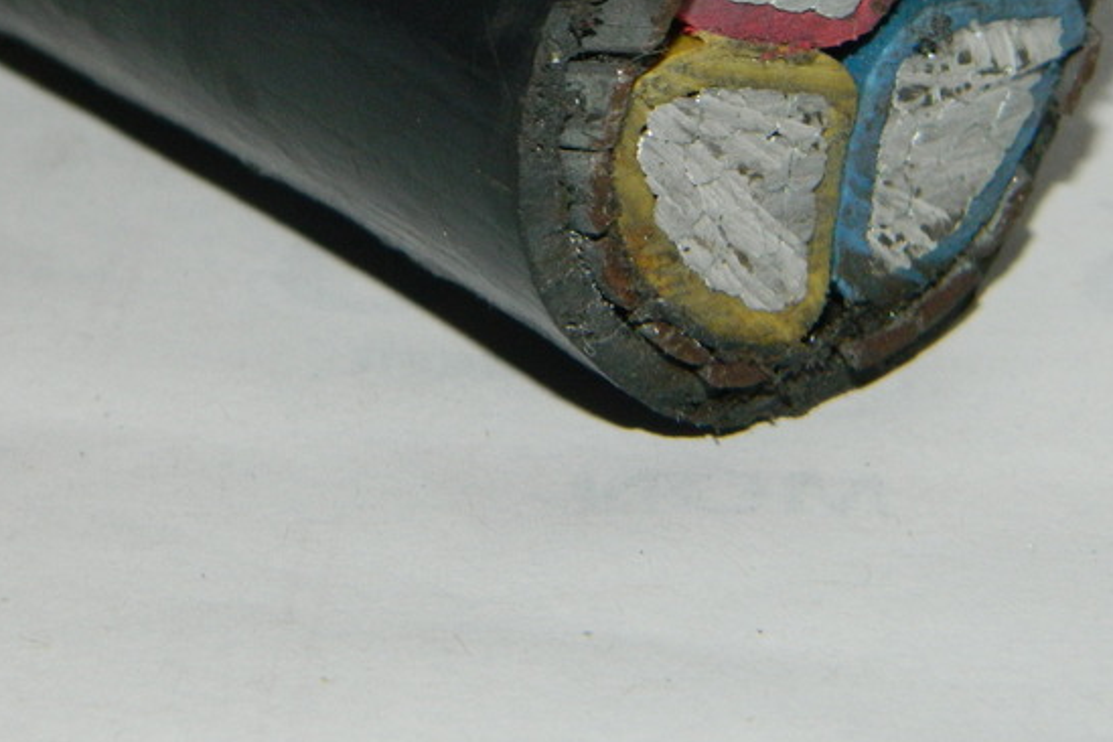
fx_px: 6028
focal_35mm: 195
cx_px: 375
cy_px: 12
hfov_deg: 10.5
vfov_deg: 7.0
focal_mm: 18.6
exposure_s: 1/60
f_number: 12.6
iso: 200
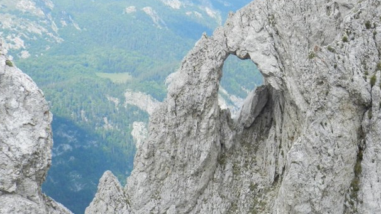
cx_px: 304
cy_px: 73
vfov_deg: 17.2
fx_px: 707
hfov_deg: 29.5
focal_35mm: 70
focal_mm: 6.7
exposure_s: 1/800
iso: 160
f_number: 4
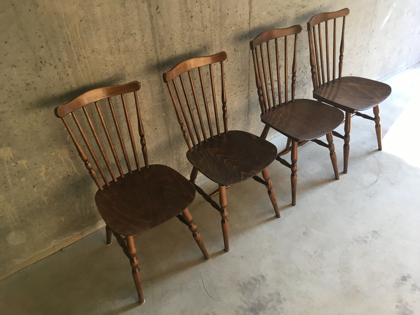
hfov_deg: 61.7
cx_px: 210
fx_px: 352
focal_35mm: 29
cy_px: 158
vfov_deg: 48.2
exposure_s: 1/33
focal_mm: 4.15
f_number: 2.2
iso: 64
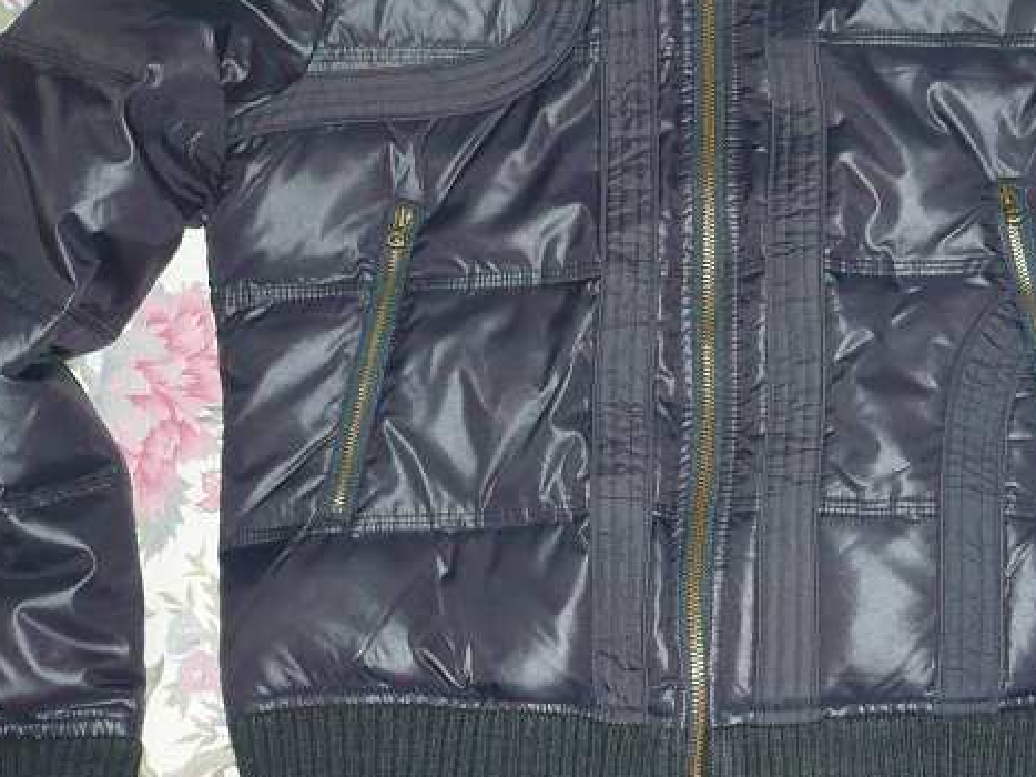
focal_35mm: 72
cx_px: 679
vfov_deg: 20.3
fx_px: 2154
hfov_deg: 26.9
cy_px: 242
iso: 160
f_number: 2.8
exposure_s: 1/30
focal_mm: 5.8
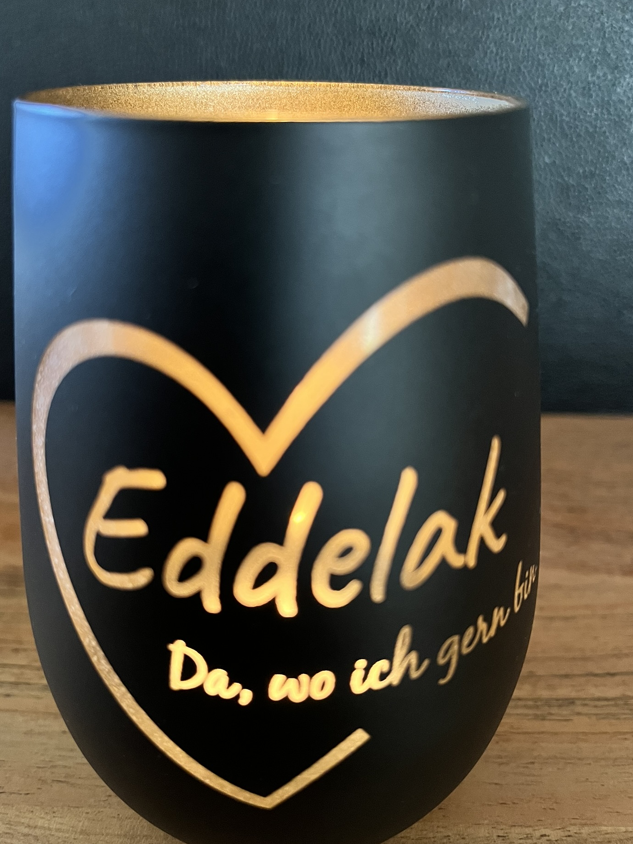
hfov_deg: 48.2
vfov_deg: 61.7
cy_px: 432
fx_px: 707
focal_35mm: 29
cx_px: 308
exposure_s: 1/25
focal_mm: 5.1
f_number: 1.6
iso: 500
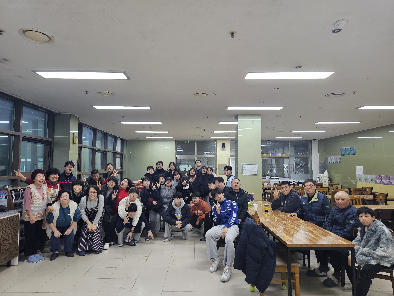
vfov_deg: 58.9
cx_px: 197
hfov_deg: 73.9
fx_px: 262
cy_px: 148
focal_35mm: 23
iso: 200
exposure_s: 1/120
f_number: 1.7
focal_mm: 6.3
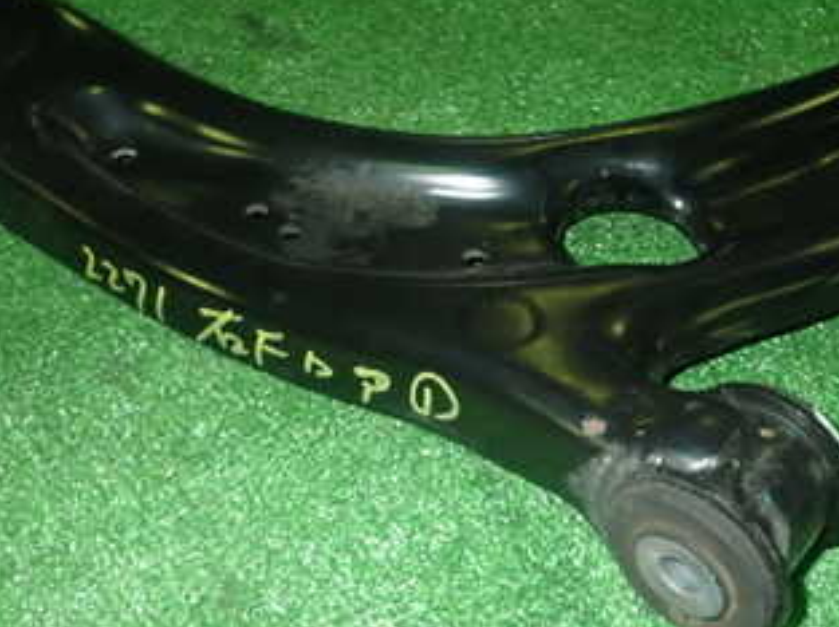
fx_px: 1162
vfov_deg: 30.2
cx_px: 536
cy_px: 268
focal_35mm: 48
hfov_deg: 39.4
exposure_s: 1/30
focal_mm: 4.5
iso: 800
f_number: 5.6
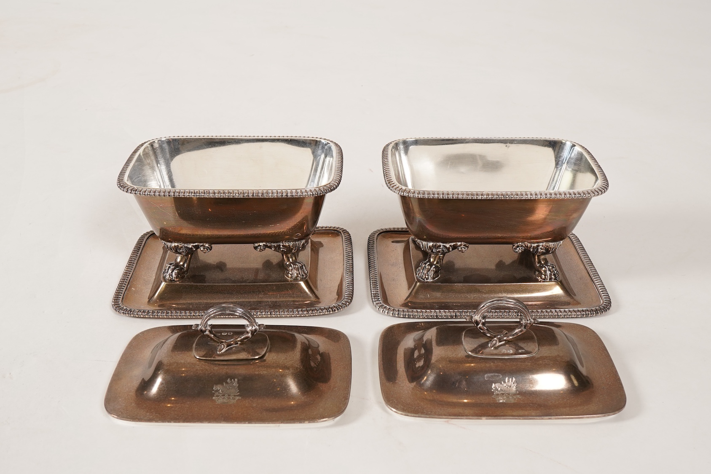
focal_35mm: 45
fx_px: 889
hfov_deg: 43.6
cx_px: 356
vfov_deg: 29.9
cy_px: 237
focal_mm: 30
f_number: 16
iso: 400
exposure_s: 1/125
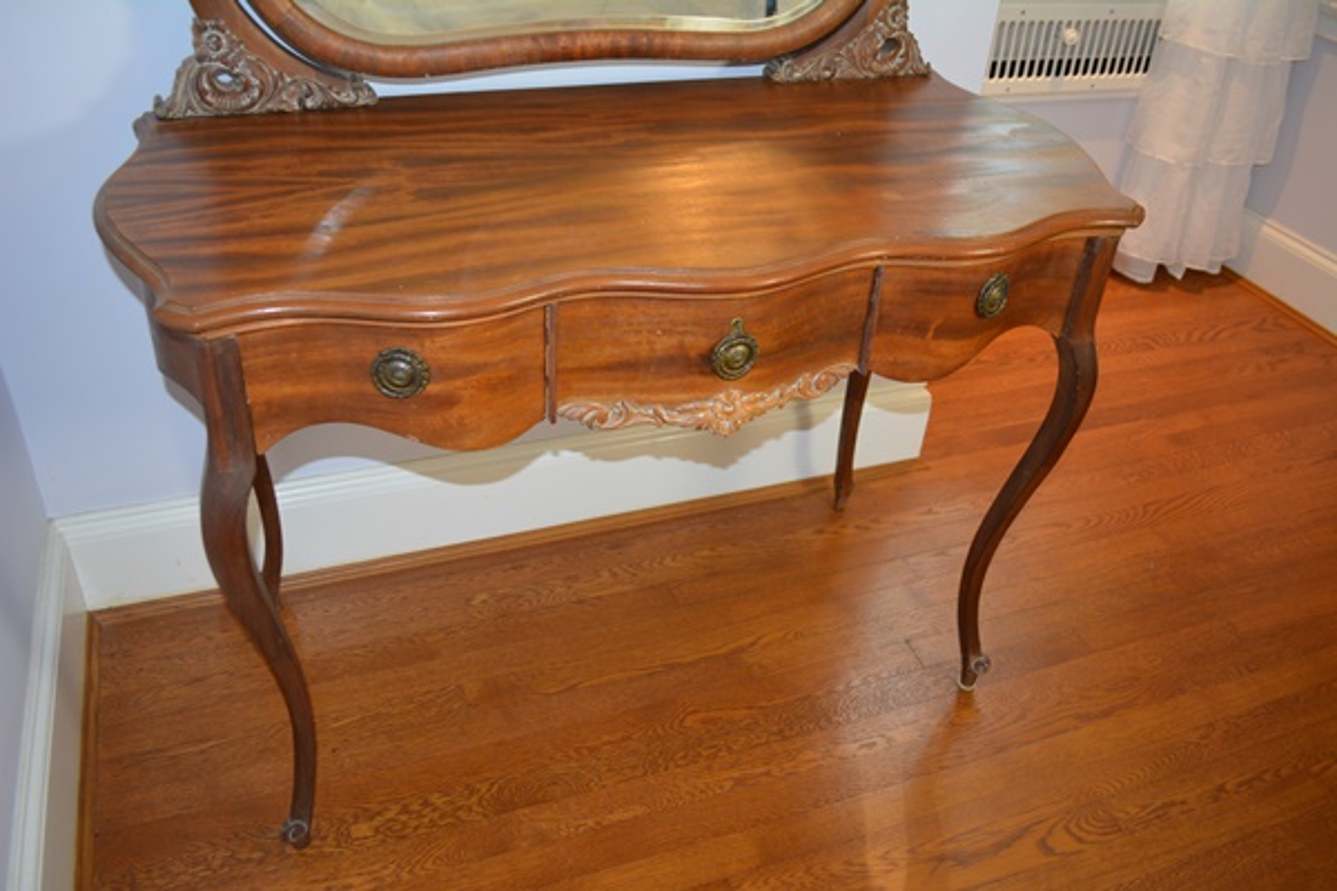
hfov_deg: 61.9
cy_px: 446
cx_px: 668
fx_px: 1114
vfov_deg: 43.6
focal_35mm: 30
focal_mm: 20
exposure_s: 1/60
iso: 560
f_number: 3.8
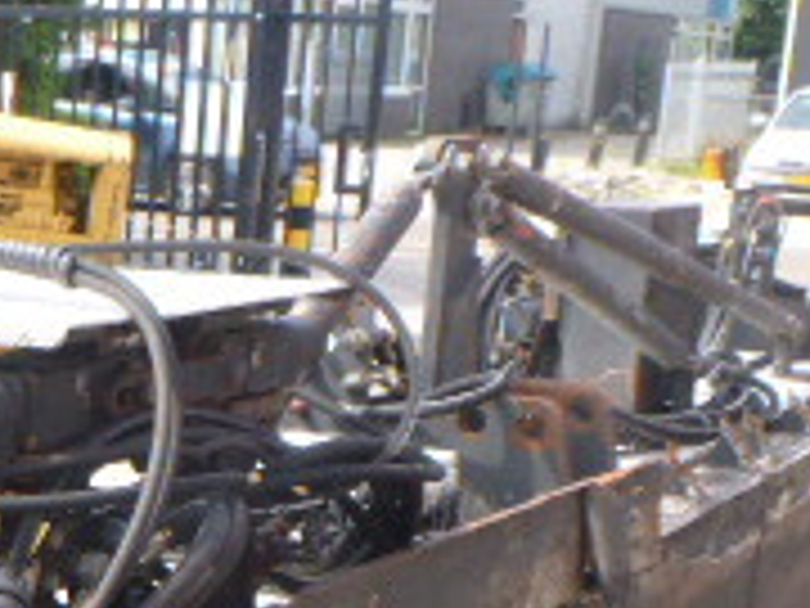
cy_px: 716
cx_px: -176
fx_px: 2083
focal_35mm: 89
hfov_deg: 20.5
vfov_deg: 16.0
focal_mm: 4.5
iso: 100
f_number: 3.9
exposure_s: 1/100
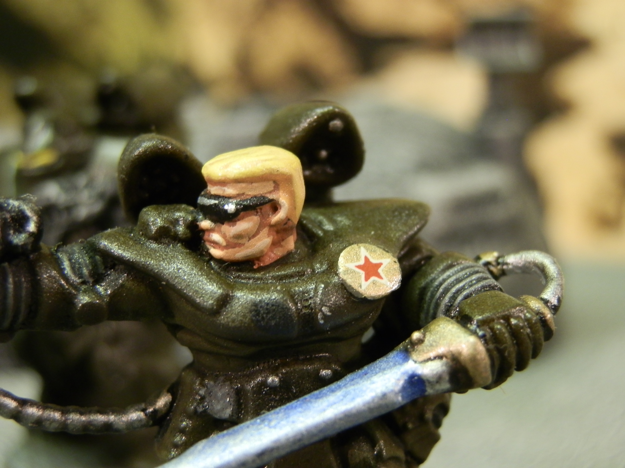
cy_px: 234
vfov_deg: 24.0
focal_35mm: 61
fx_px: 1101
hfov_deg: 31.7
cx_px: 312
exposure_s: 1/8
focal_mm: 10.99
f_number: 3.7
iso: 200
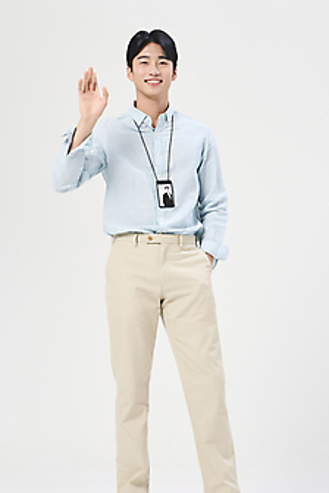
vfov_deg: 27.3
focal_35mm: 74
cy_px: 253
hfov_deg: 18.5
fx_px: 1012
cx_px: 177
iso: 160
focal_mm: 62
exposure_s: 1/125
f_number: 11
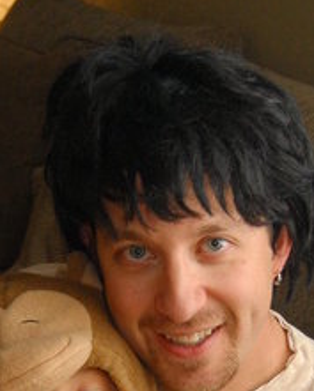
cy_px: 409
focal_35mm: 126
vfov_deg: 14.9
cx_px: 192
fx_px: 1467
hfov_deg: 12.2
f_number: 4.5
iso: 900
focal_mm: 31
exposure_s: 1/60
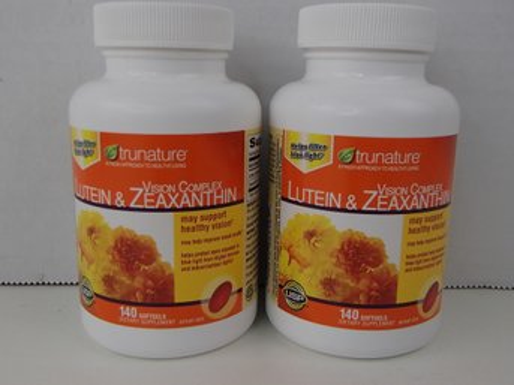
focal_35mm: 37
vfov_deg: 38.6
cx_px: 257
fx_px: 549
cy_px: 192
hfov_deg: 50.2
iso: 100
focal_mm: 6.64
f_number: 4.7
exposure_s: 1/160
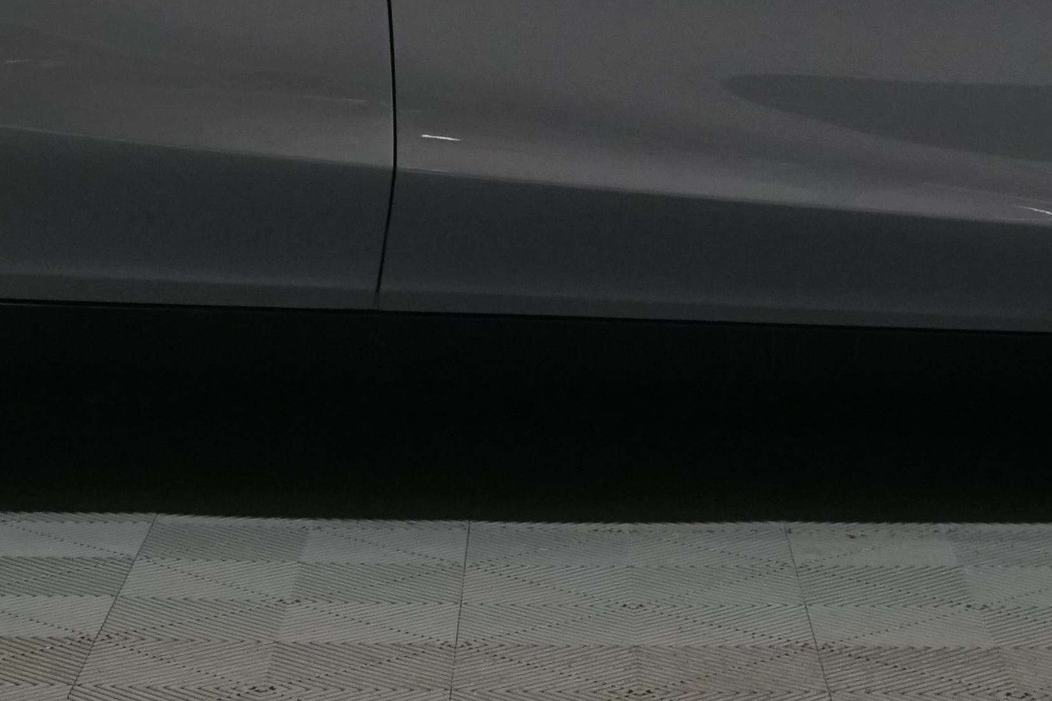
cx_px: 524
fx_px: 3710
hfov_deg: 16.1
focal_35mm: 127
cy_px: -205
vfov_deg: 10.6
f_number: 4
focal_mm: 35
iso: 1600
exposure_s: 1/50
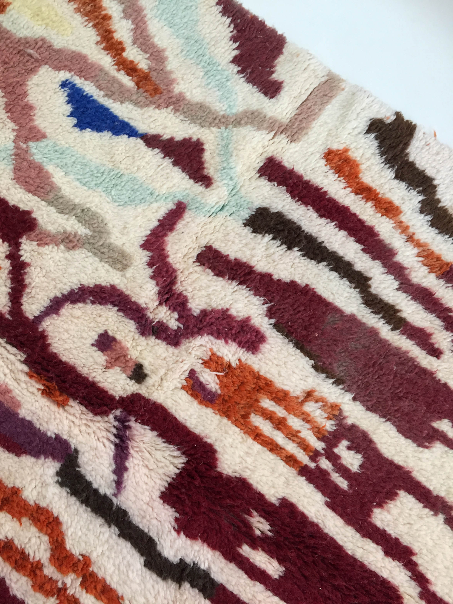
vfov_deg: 61.7
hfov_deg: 48.2
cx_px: 226
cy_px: 302
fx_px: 506
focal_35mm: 29
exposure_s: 1/33
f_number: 2.2
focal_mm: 4.15
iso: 64
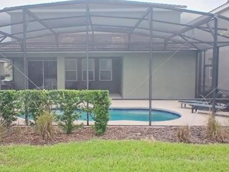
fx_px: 218
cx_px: 97
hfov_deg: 55.1
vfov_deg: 42.9
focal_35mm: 33
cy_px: 82
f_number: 2.2
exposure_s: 1/135
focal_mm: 1.4
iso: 50
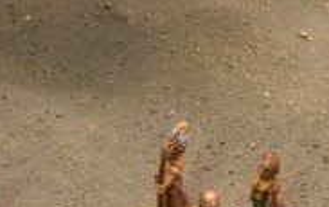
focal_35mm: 189
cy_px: 274
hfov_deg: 10.9
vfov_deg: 6.9
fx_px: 1697
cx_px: -52
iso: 320
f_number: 3.7
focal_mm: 10.99
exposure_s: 1/8
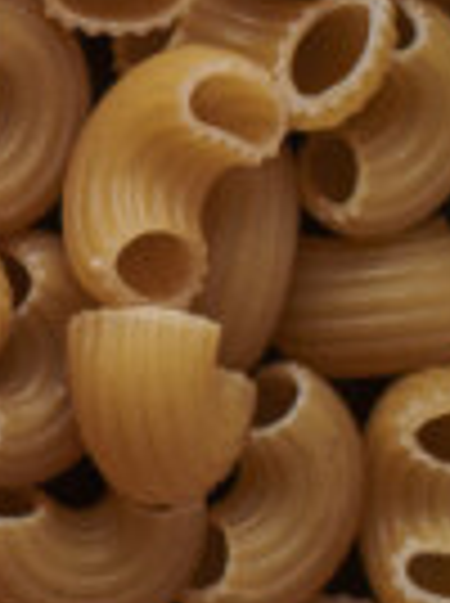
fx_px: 5008
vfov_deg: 6.8
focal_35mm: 288
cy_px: -189
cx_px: -1287
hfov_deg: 4.7
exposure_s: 1/100
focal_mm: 50
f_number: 8
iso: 160
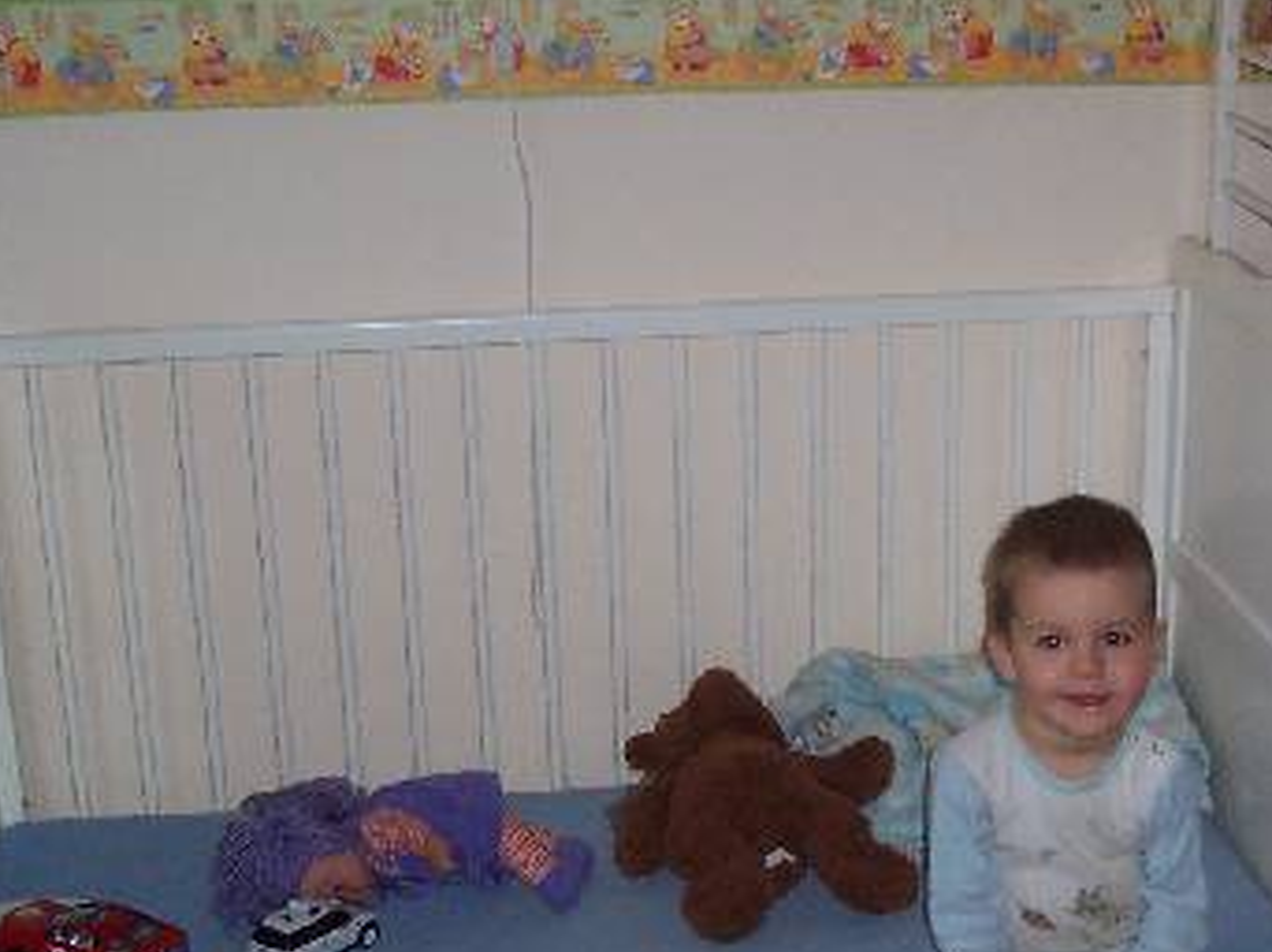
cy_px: 562
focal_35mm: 65
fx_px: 2387
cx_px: 863
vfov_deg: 22.5
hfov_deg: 29.6
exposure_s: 1/60
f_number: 2.8
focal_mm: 5.6
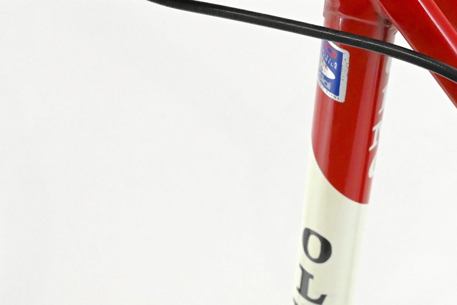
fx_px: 1764
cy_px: 73
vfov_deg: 9.8
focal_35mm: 139
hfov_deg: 14.6
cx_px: 403
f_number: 14
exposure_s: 1/500
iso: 10000
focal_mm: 70
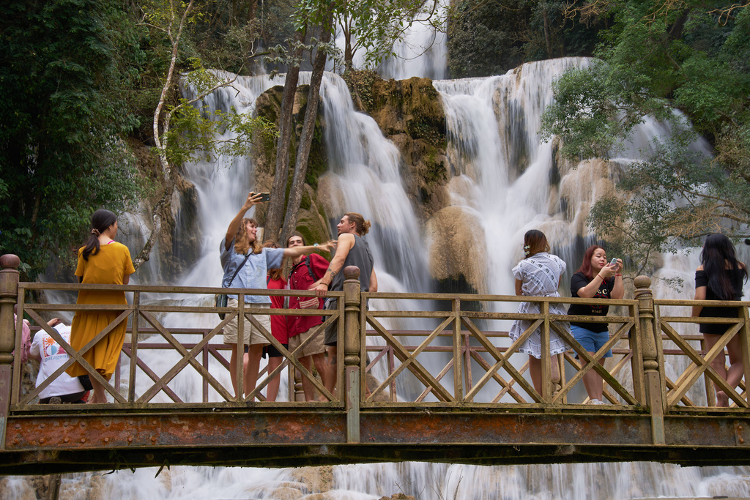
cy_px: 250
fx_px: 1188
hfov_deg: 35.0
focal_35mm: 57
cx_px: 375
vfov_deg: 23.8
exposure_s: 1/10
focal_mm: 57
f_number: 16
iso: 50
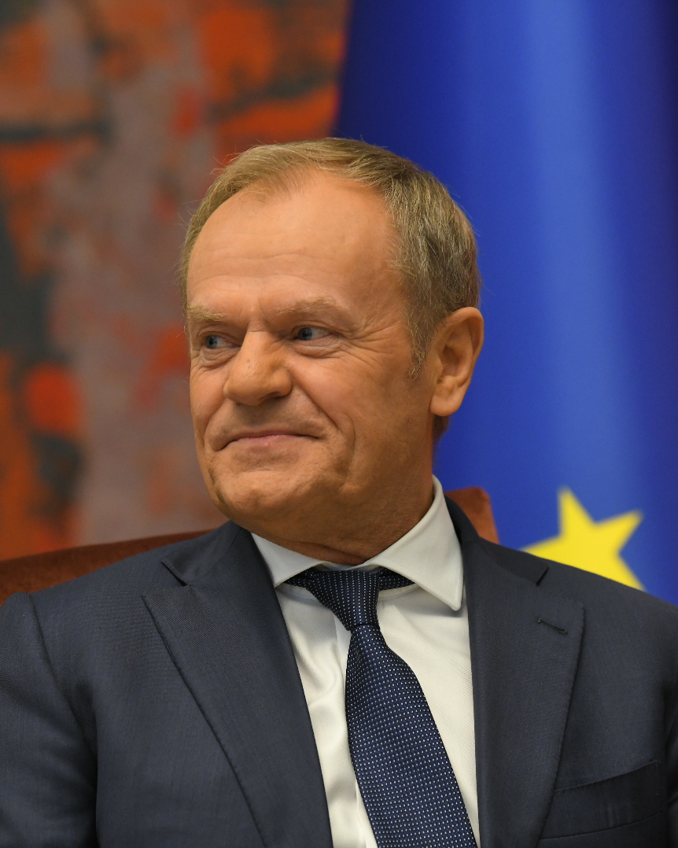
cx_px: 326
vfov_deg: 7.4
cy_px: 424
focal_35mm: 261
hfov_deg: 5.9
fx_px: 6548
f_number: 4
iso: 2000
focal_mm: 185
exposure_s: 1/200
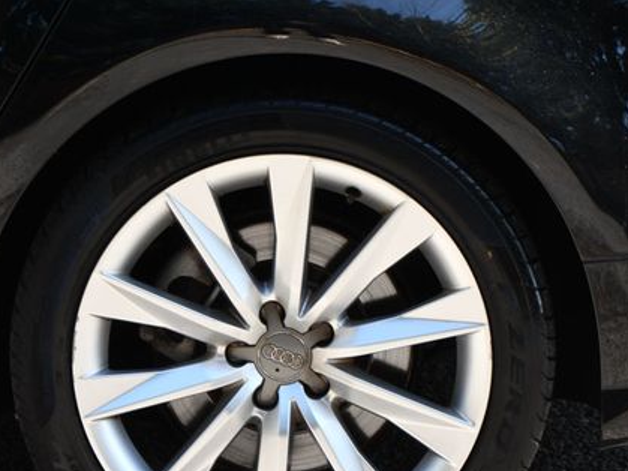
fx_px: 3918
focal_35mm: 216
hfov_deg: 9.2
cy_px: 318
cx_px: 301
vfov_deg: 6.9
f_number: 5.6
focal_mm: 98
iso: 280
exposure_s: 1/250
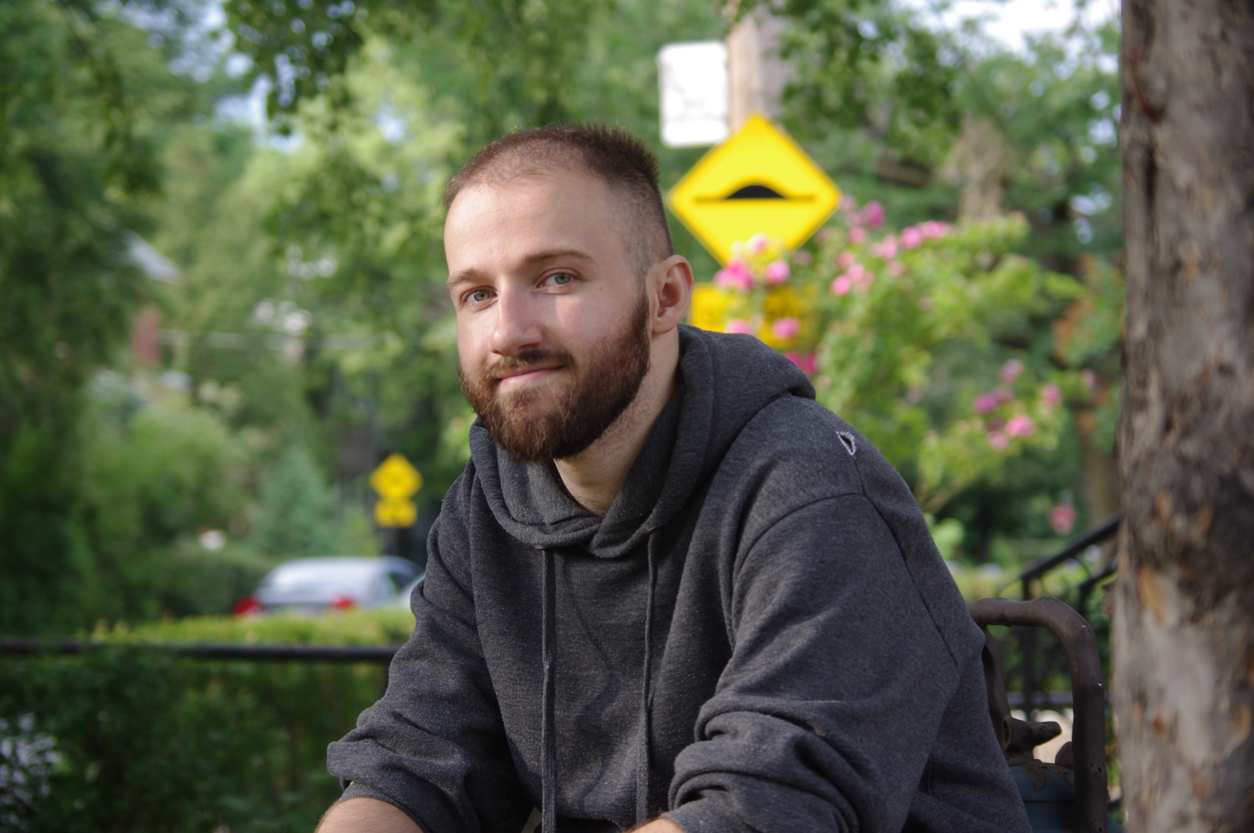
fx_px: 3270
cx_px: 627
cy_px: 416
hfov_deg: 21.7
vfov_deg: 14.5
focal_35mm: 94
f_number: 5
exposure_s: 1/125
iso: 200
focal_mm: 62.5
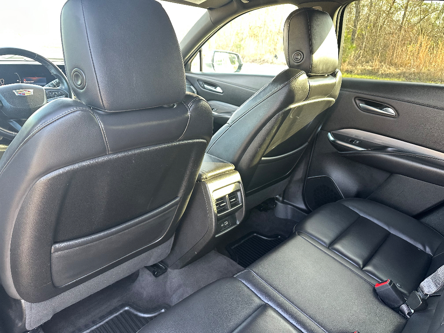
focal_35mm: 24
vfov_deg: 56.8
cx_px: 222
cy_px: 166
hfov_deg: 71.6
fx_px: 308
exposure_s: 1/66
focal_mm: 6.86
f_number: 1.78
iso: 250
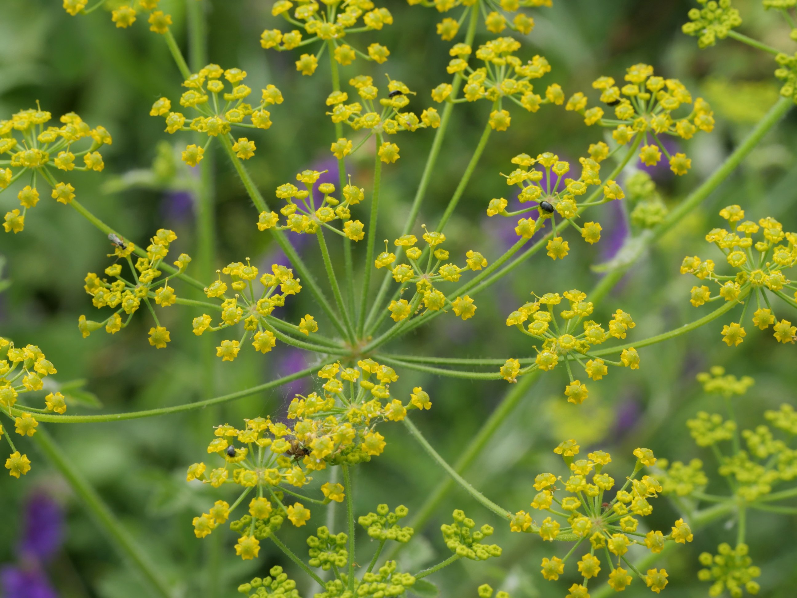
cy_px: 299
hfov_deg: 16.4
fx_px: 2763
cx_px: 398
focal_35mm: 120
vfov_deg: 12.3
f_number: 8
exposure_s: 1/125
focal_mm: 60
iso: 250
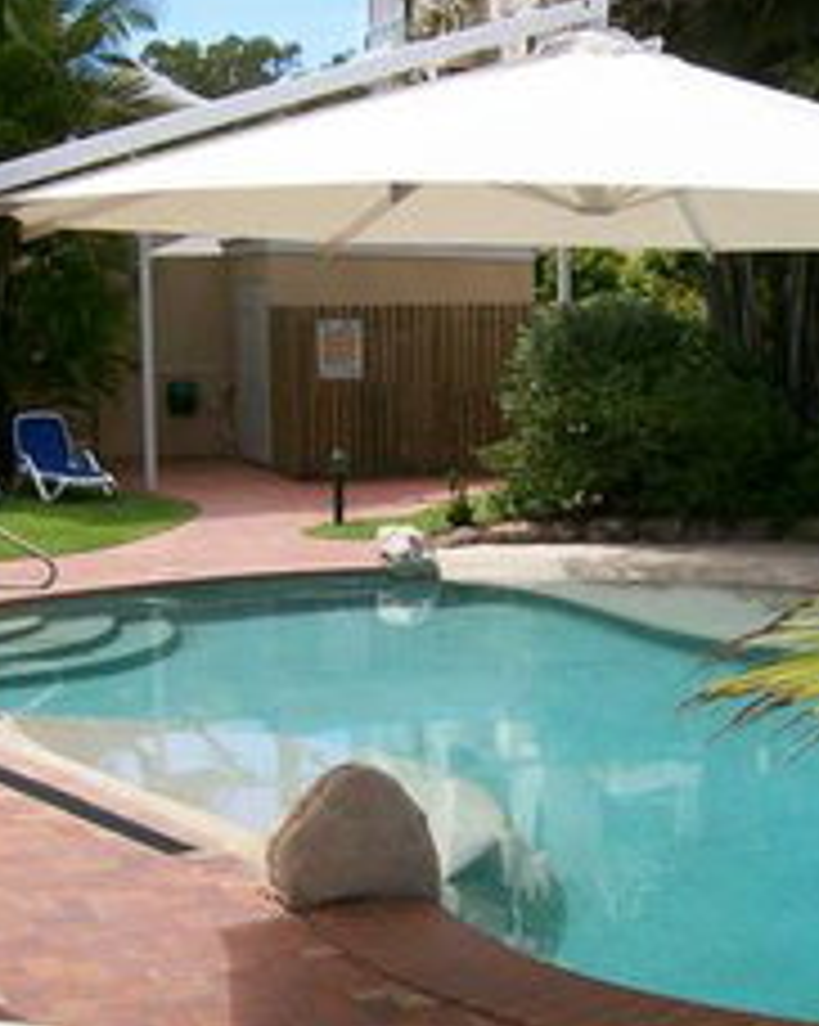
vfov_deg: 25.5
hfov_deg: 20.6
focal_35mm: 74
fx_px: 2245
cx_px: 531
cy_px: 760
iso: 80
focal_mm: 6
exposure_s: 1/469
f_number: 4.8
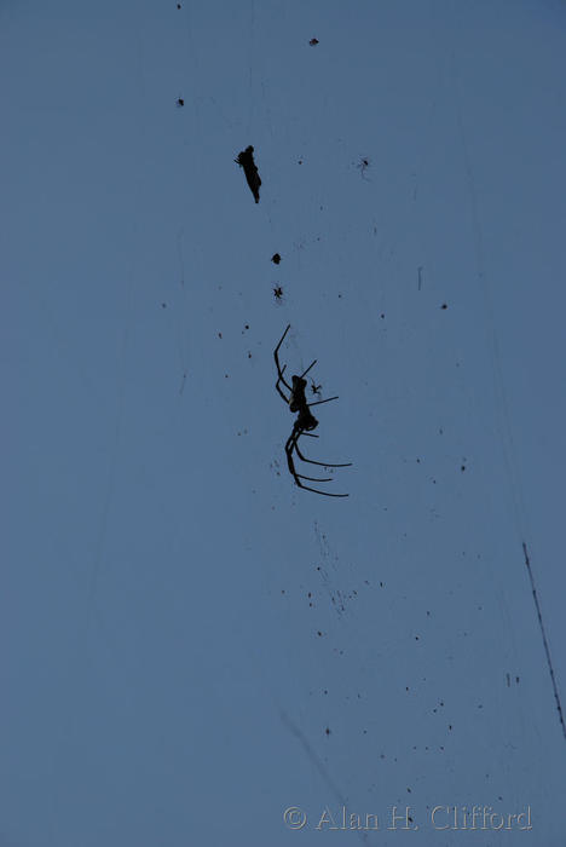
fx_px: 7060
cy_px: 424
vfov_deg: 6.9
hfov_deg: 4.6
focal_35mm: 300
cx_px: 283
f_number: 11
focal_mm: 200
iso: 100
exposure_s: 1/250
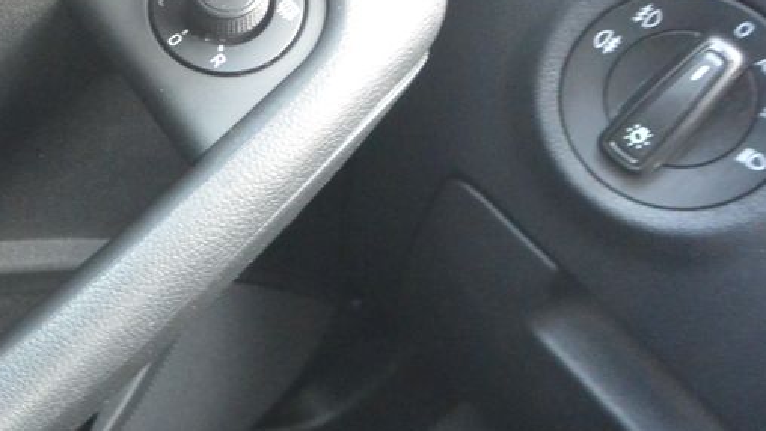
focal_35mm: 57
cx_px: 97
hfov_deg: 34.8
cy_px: 182
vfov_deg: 21.1
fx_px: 1158
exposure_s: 1/30
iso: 2200
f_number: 3.5
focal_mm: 10
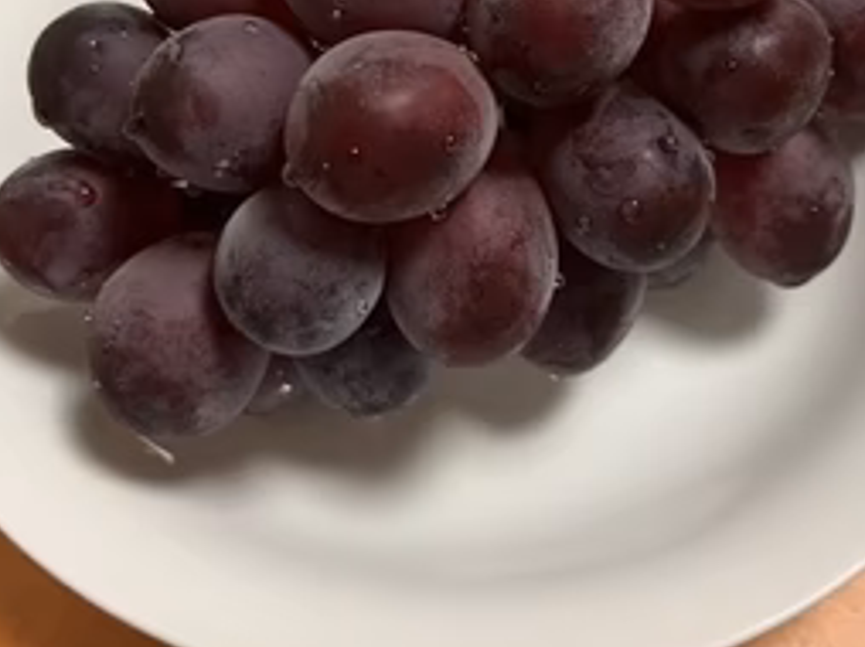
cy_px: 170
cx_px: 456
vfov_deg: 34.4
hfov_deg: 45.8
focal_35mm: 41
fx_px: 1024
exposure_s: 1/50
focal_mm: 5.1
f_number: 1.6
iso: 160
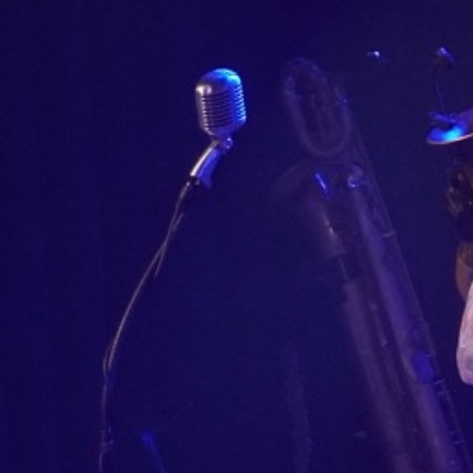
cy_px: 429
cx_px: 876
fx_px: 4468
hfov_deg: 5.9
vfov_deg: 6.0
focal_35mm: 289
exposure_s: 1/80
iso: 2500
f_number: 5.6
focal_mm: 46
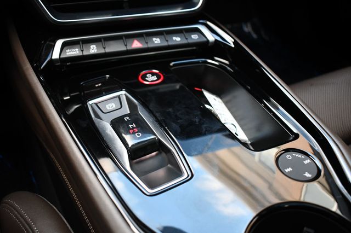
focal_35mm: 34
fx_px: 331
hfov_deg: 55.8
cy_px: 116
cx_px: 176
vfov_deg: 38.8
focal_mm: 23
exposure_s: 1/125
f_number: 3.8
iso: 2000
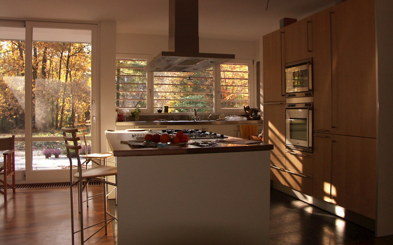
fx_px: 321
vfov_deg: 41.8
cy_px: 111
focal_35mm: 30
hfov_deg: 62.9
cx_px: 198
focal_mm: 7.21
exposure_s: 1/160
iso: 200
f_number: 2.8
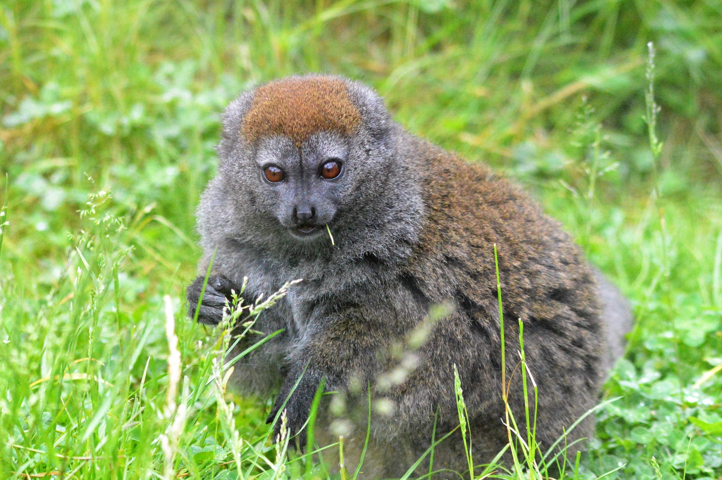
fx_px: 2124
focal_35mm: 106
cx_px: 360
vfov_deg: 12.9
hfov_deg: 19.3
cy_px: 241
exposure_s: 1/4000
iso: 6400
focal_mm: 70
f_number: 5
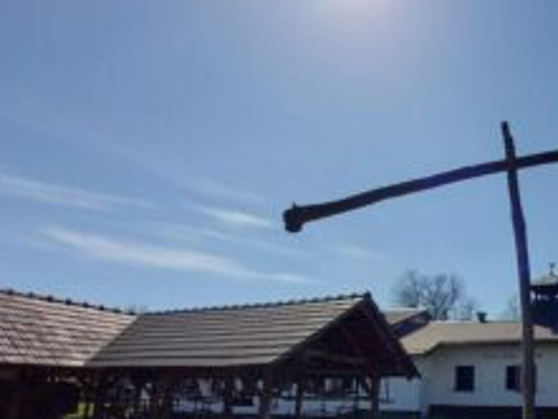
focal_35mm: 27
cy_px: 314
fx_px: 435
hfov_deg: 54.8
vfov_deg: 49.4
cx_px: 523
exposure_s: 1/2845
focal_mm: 1.74
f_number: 2.2
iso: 50
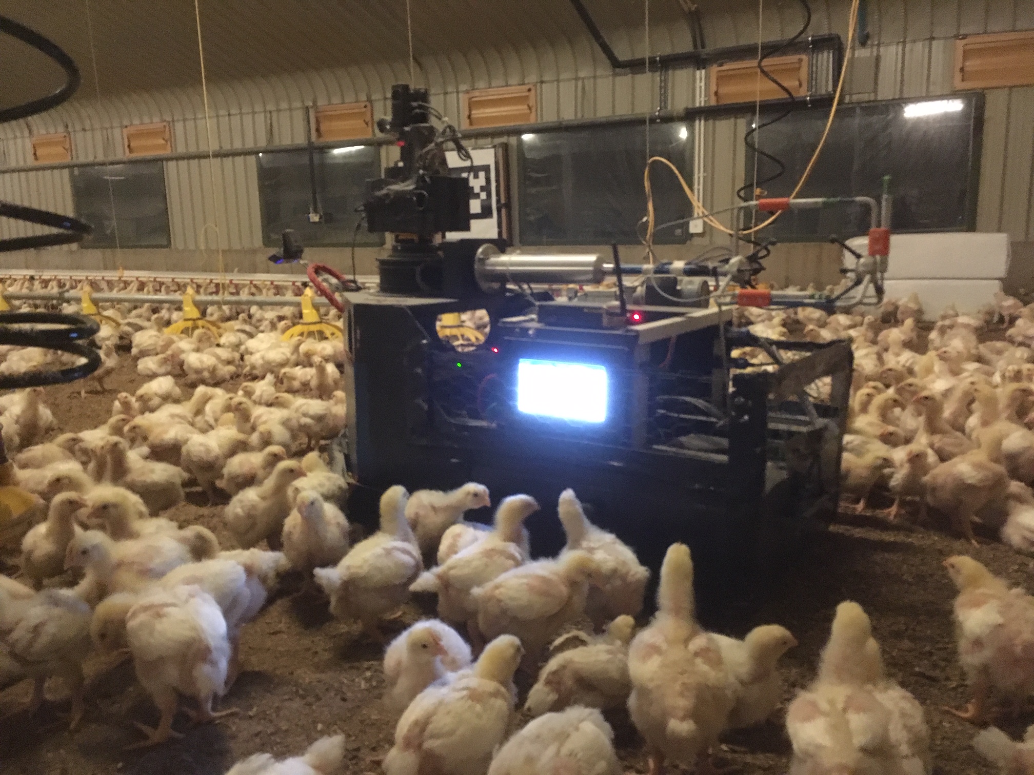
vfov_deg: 48.2
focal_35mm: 29
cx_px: 517
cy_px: 388
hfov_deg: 61.7
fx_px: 866
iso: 500
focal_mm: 4.15
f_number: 2.2
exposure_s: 1/17
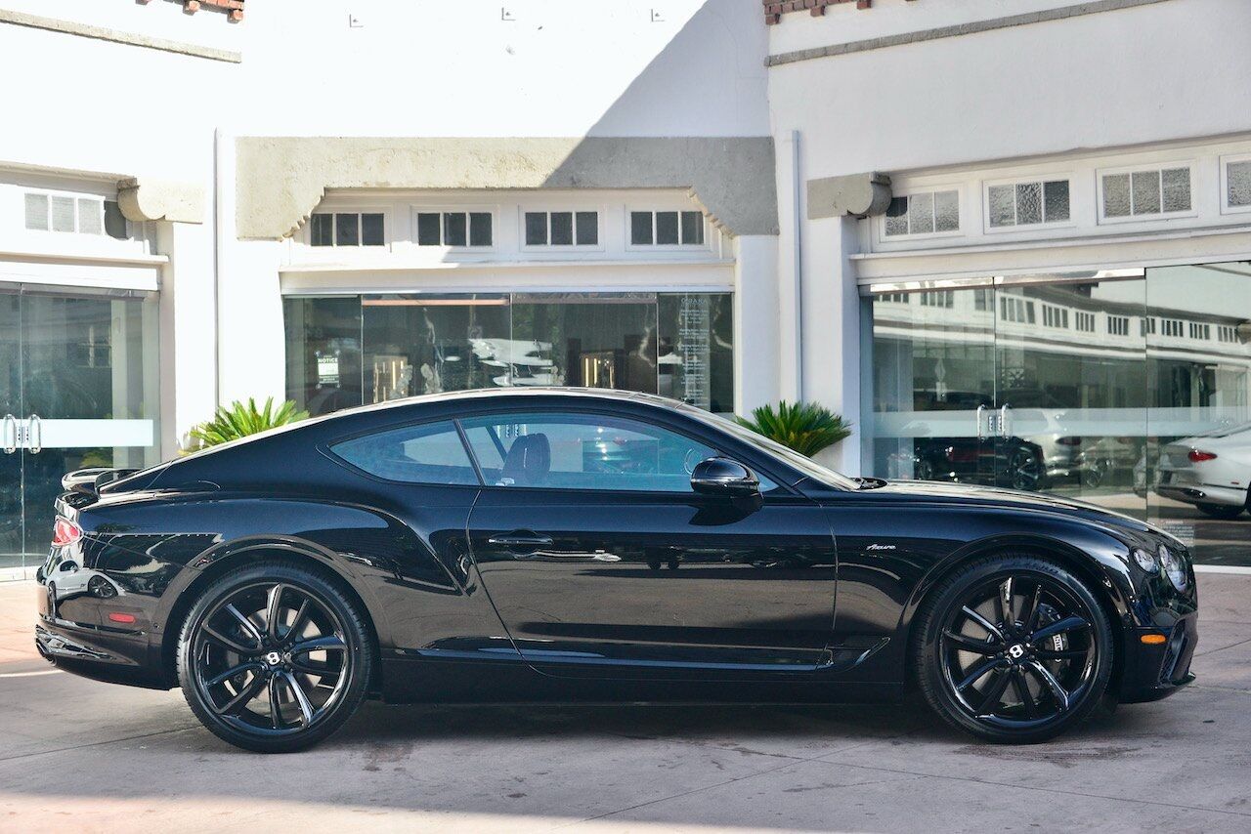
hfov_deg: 39.6
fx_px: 1738
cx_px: 626
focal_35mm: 50
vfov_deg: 27.0
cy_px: 417
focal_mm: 50
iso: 800
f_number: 4.5
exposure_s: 1/1000
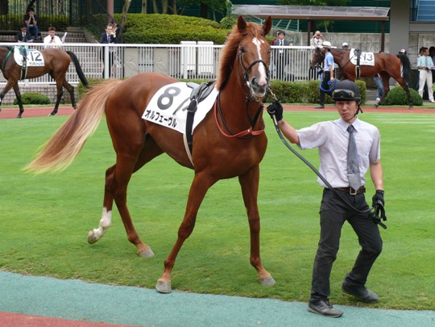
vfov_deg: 22.6
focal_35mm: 65
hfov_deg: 29.8
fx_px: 817
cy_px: 164
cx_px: 218
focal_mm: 13.8
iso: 100
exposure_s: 1/640
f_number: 3.2
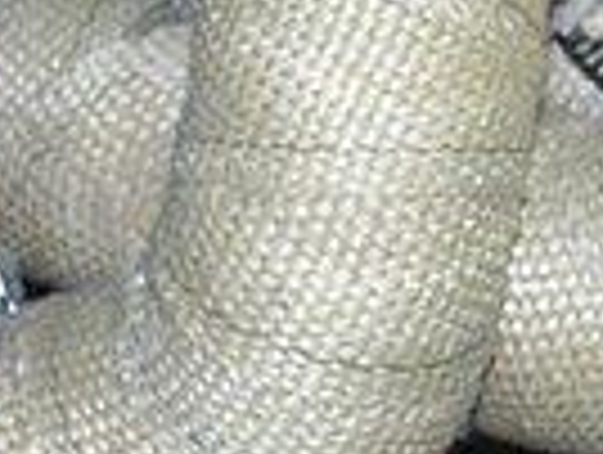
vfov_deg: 3.9
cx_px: 76
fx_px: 6649
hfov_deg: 5.2
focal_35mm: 381
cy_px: 45
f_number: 3.5
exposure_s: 1/60
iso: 200
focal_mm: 16.02
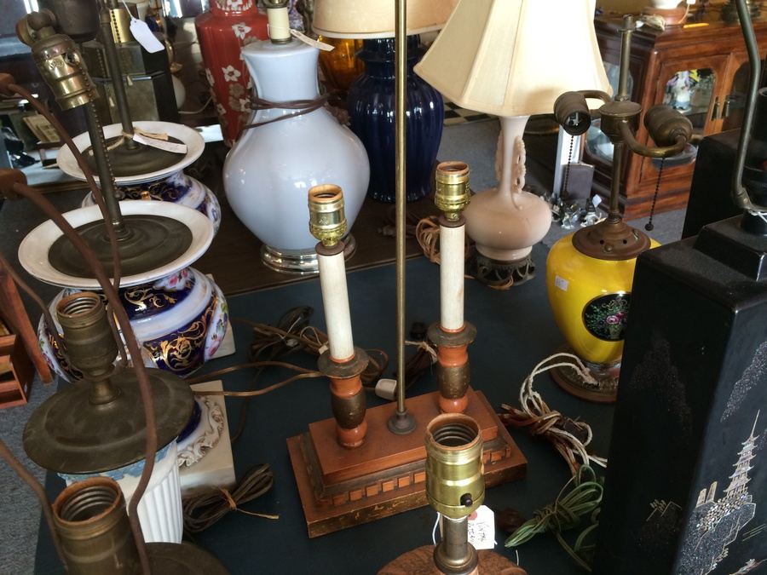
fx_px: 665
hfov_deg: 60.0
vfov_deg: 46.8
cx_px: 384
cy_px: 288
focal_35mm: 30
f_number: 2.2
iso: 100
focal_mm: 4.12
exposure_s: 1/30
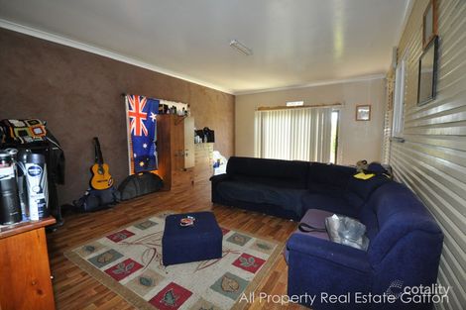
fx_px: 194
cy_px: 155
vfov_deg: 77.3
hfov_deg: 100.4
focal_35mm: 15
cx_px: 233
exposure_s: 1/60
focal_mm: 10
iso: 800
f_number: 4
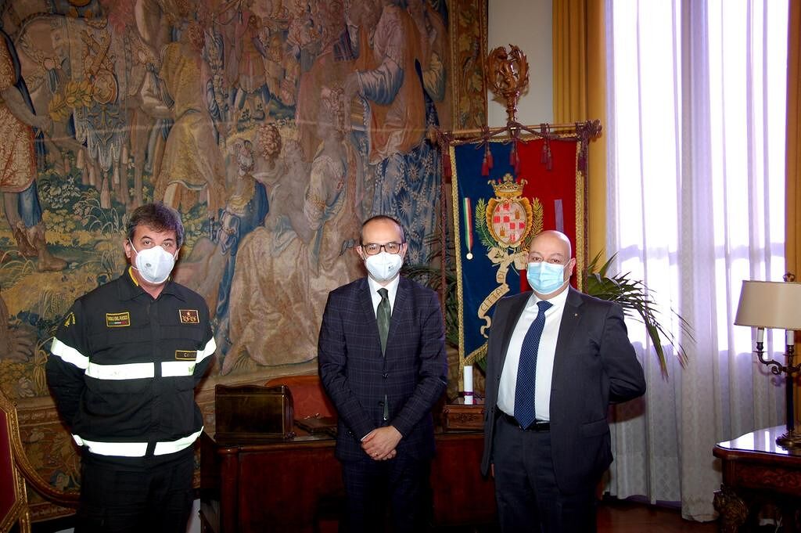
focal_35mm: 44
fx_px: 967
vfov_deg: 30.8
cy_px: 266
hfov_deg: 45.0
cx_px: 400
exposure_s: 1/60
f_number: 4.2
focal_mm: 29
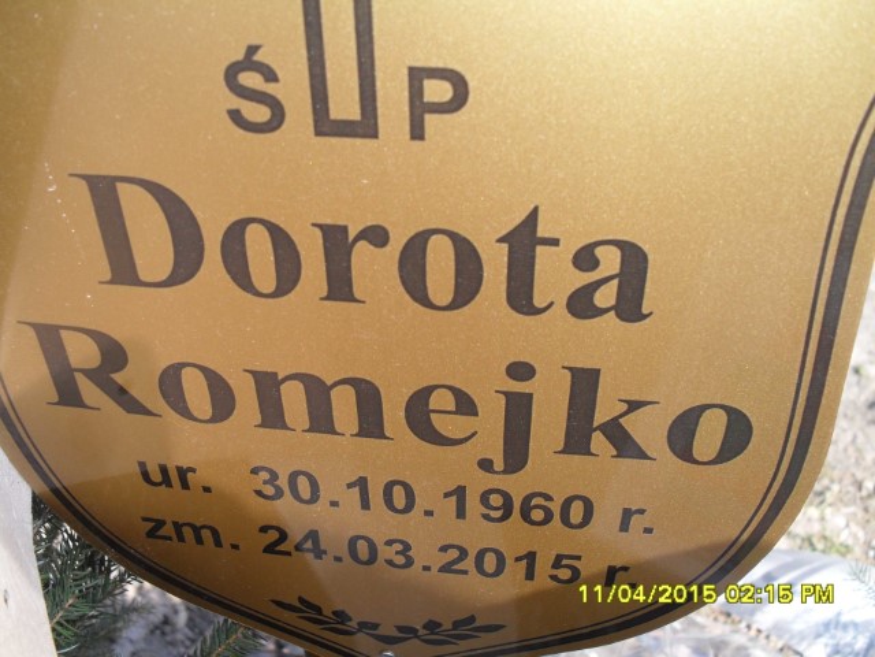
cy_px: 328
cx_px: 438
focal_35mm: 35
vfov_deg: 40.7
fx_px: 885
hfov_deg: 52.6
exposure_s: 1/250
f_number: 3.2
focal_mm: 6.3
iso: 100
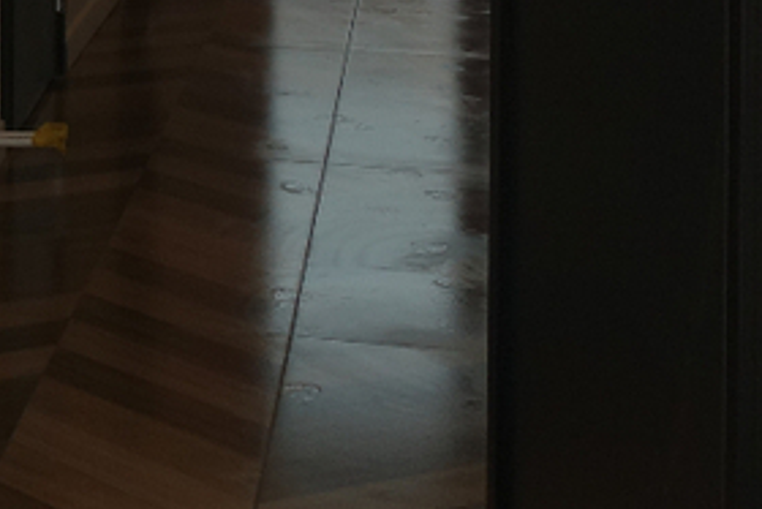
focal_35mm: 135
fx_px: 2859
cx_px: -476
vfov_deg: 9.6
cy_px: -476
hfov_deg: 14.0
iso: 125
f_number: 5.6
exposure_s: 1/125
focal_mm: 10.4
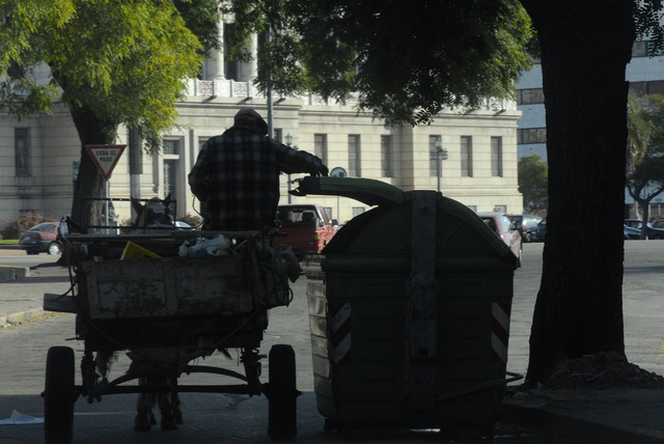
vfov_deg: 7.3
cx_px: 332
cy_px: 222
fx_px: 3461
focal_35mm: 188
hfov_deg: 11.0
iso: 800
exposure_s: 1/250
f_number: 13
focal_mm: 125
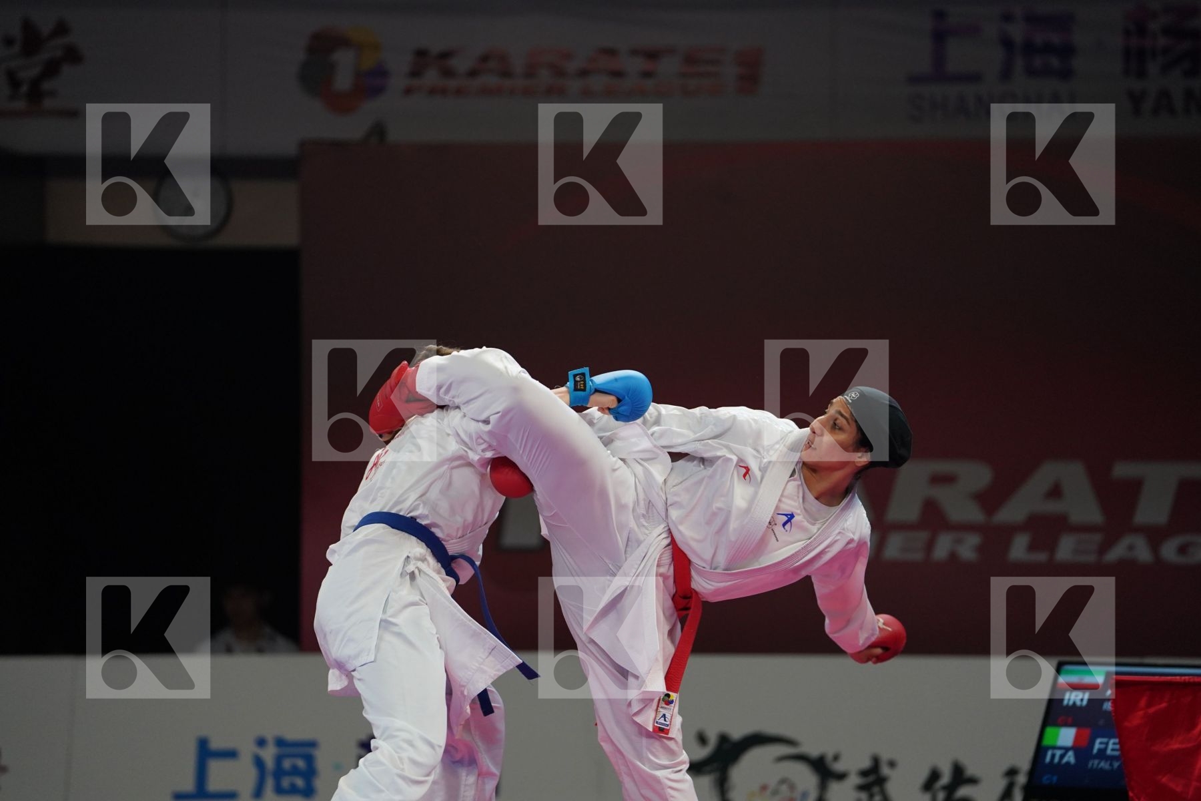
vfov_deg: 7.2
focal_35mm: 191
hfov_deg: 10.8
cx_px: 600
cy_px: 400
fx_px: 6371
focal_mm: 191
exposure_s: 1/1000
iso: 1600
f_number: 2.8
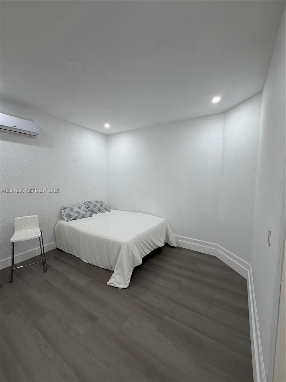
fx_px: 154
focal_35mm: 14
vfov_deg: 102.1
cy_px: 191
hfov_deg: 85.7
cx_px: 143
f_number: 2.2
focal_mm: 2.22
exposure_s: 1/120
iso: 160
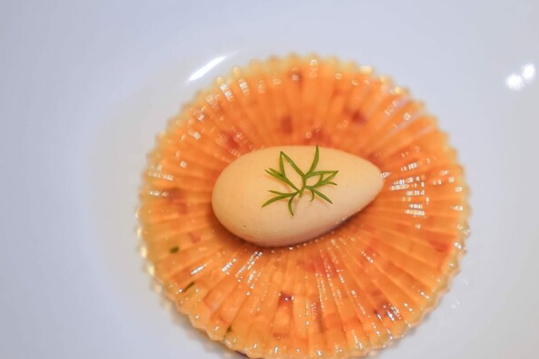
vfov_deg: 13.8
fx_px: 1481
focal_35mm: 99
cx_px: 299
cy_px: 179
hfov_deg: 20.6
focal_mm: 70
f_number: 2.8
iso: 1000
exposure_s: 1/80
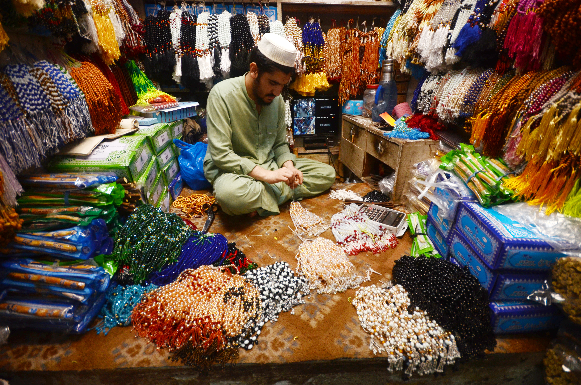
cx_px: 290
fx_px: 242
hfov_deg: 100.5
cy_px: 192
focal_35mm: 15
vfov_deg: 77.1
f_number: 4
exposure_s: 1/125
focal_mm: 10
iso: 500
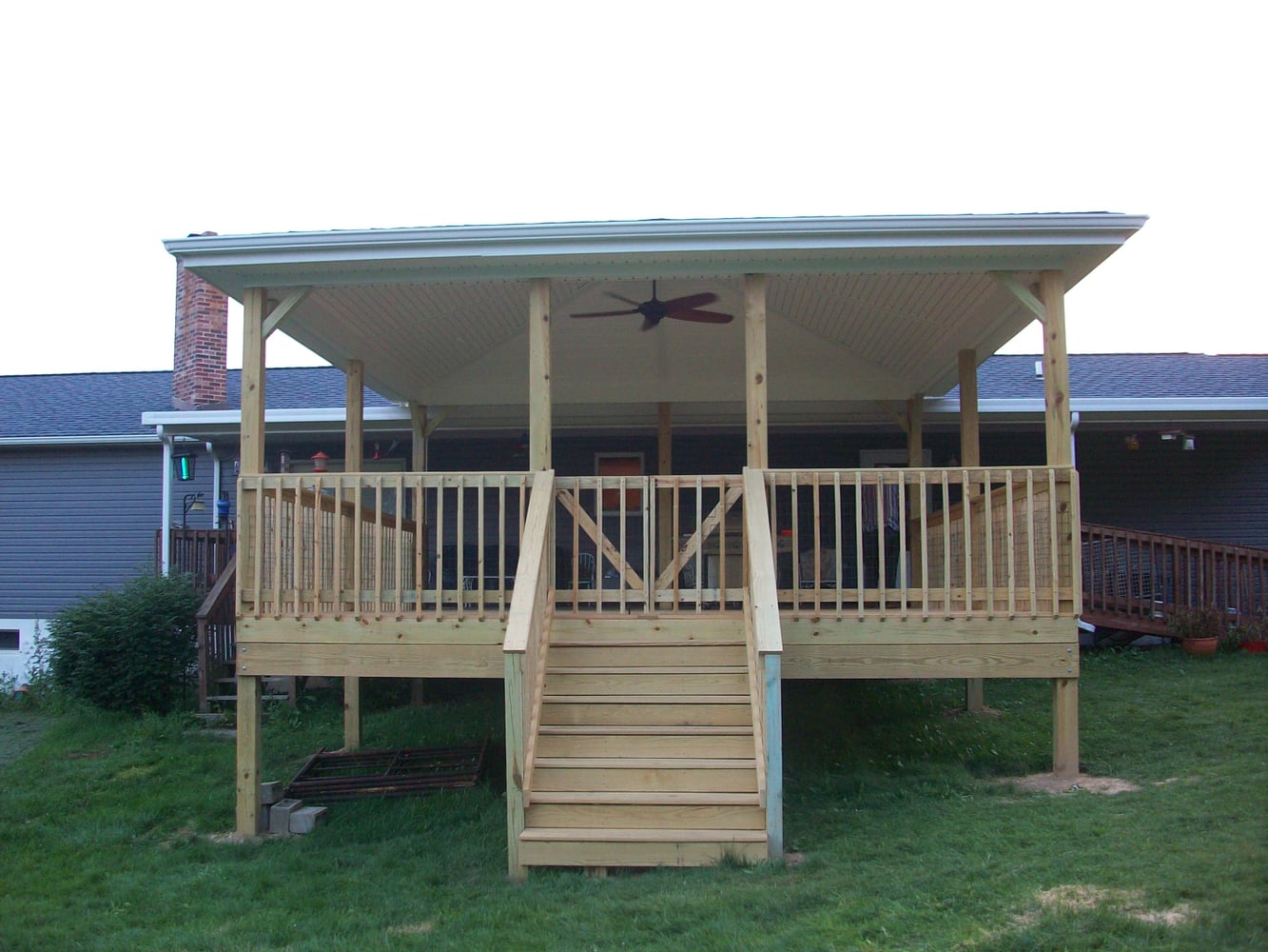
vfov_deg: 41.8
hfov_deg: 54.0
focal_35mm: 34
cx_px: 634
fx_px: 1246
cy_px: 476
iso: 111
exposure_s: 1/60
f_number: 2.8
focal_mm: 5.7
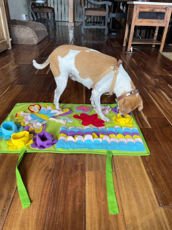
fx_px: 172
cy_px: 115
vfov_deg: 67.3
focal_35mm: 26
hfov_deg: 53.0
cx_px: 86
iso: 80
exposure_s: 1/121
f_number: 1.6
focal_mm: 5.1
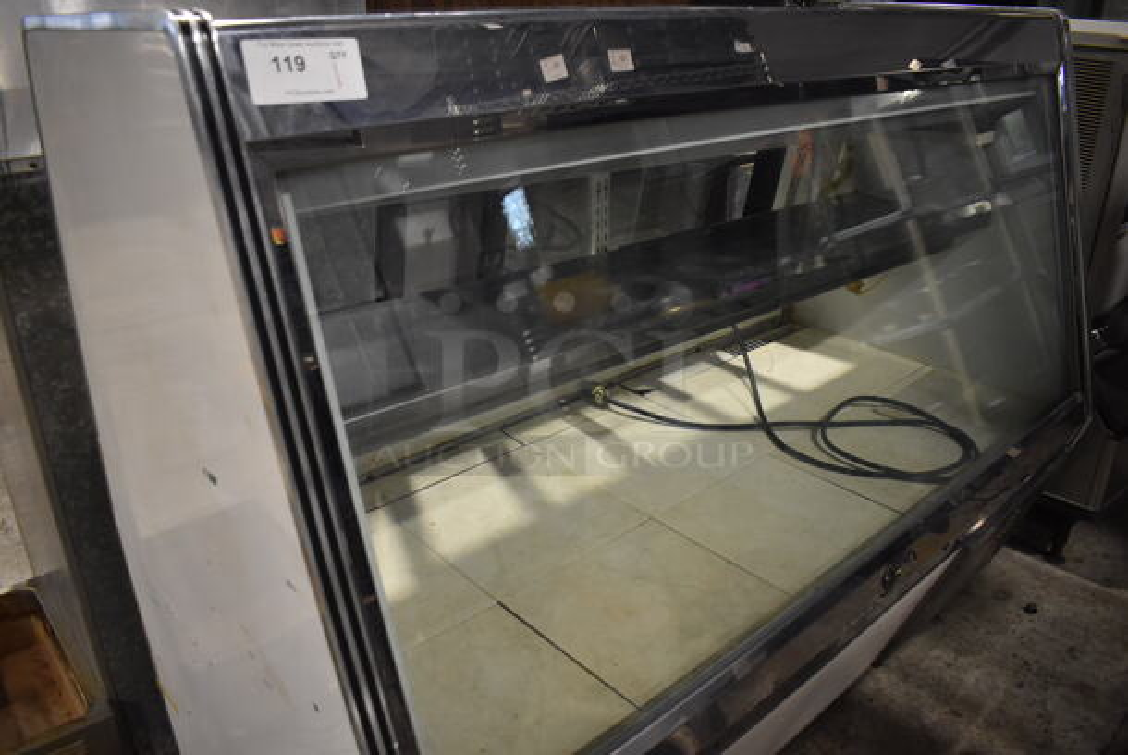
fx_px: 847
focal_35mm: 27
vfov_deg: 48.0
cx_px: 564
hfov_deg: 67.3
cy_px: 378
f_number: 3.5
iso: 2000
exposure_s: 1/125
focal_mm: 18
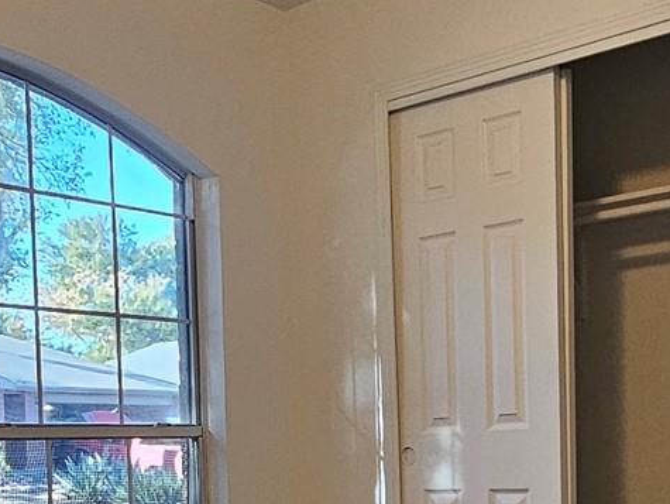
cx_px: 413
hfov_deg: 34.2
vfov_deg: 24.9
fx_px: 1085
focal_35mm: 56
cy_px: 508
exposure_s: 1/60
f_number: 2.2
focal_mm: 2.2
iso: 320
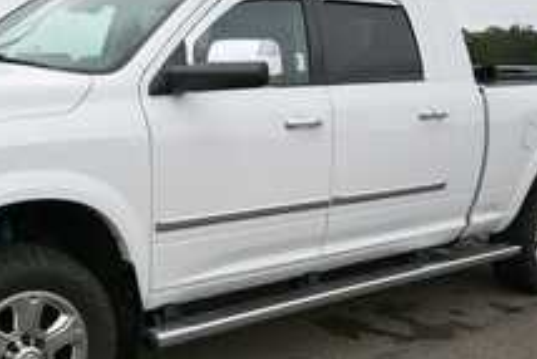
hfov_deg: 35.0
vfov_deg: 24.2
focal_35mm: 56
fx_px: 836
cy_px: 180
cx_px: 148
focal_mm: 20
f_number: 5.6
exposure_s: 1/250
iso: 360
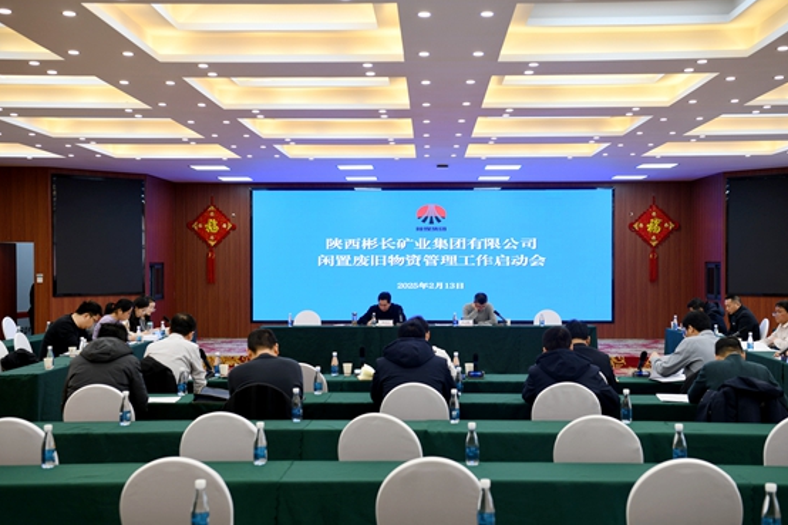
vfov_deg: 26.0
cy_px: 269
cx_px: 411
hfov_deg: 38.2
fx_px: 1138
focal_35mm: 52
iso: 250
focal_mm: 48
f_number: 4
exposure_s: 1/60
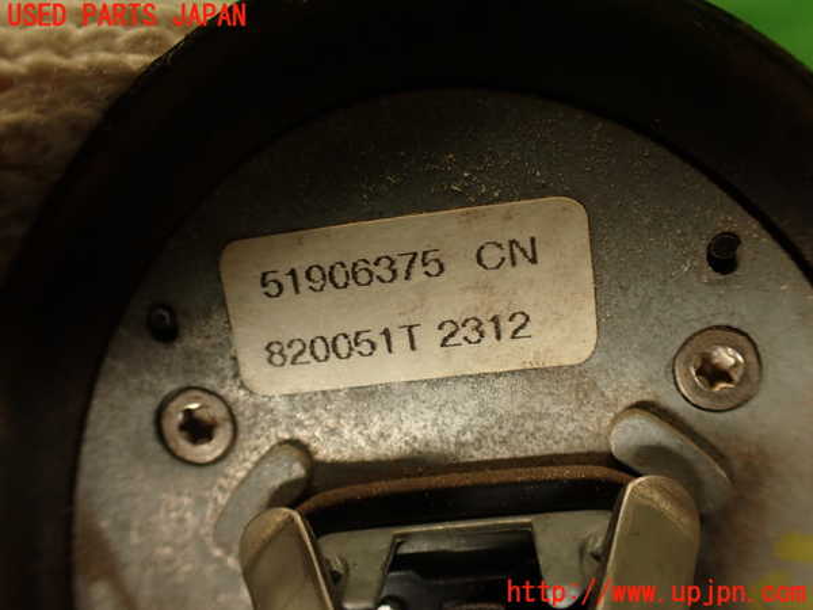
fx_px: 752
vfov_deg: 44.2
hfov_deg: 56.8
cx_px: 406
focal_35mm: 32
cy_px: 305
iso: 160
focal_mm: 5.79
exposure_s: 1/60
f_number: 2.4
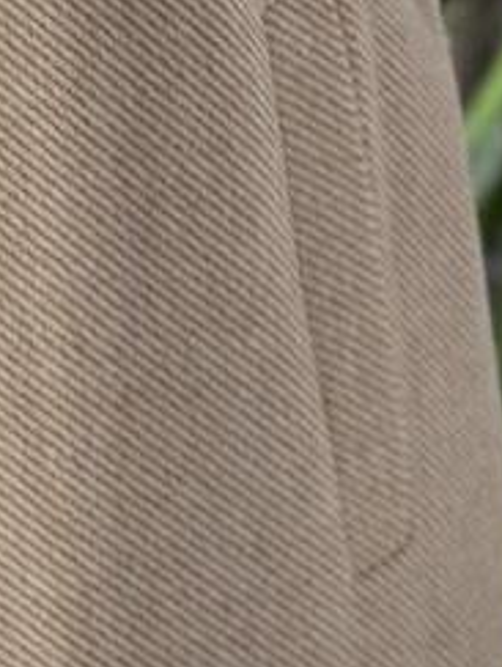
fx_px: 5072
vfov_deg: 7.5
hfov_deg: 5.6
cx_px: -156
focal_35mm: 263
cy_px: 67
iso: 64
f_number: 1.78
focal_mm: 6.86
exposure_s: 1/558
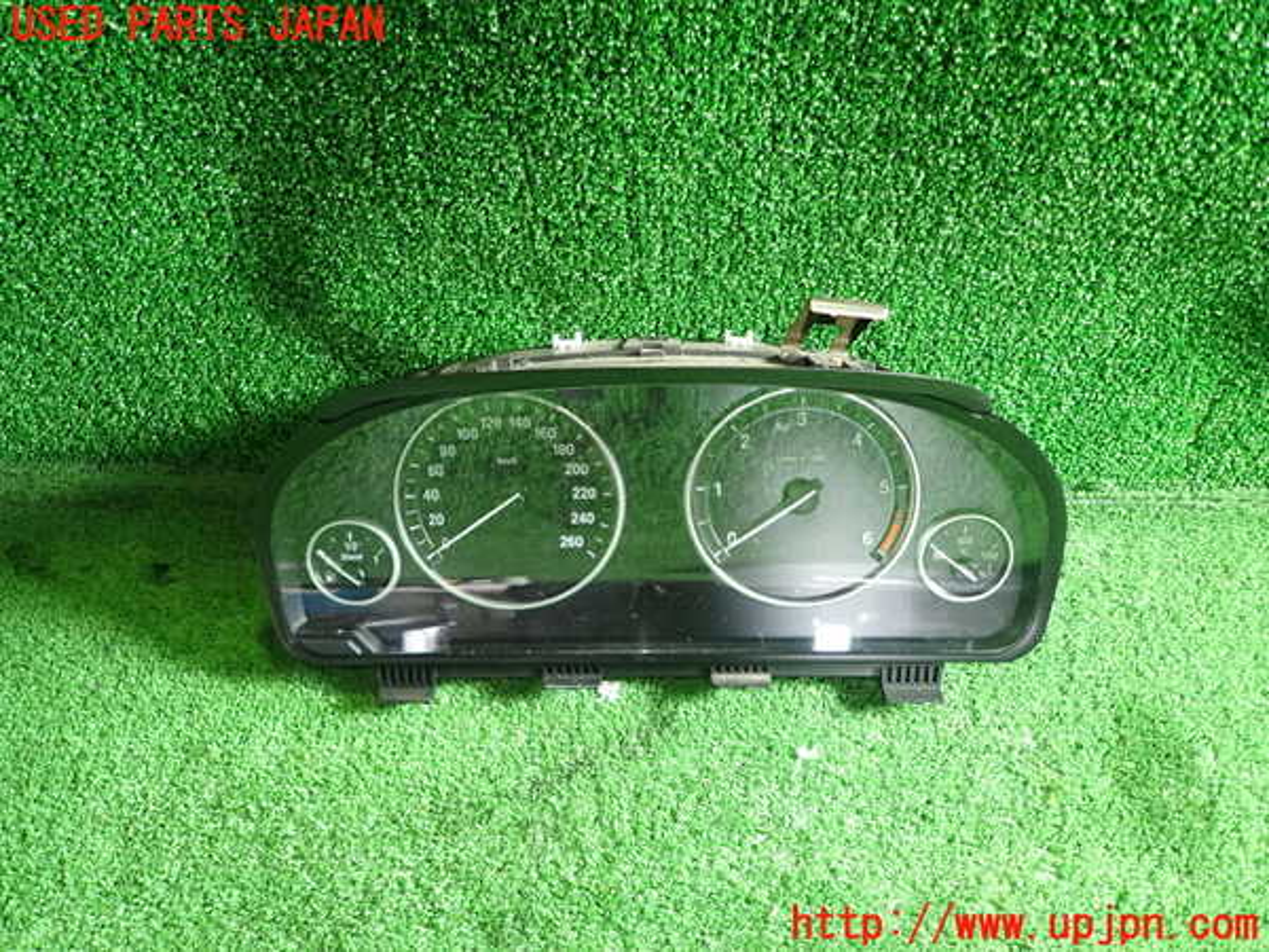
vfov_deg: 54.9
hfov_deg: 69.4
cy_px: 476
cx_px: 634
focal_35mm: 25
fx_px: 916
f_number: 2
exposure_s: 1/30
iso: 200
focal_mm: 4.5
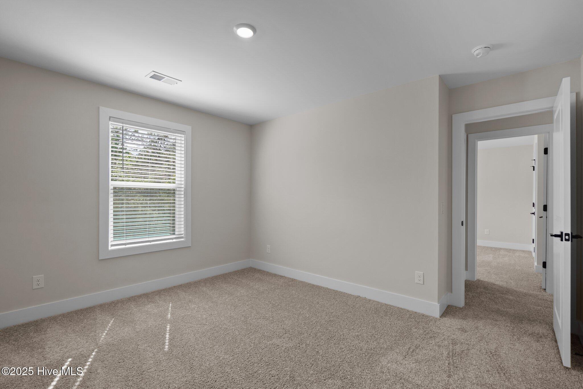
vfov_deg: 73.7
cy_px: 194
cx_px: 292
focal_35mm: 16
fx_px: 259
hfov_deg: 96.7
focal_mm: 16
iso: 320
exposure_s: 1/25
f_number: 4
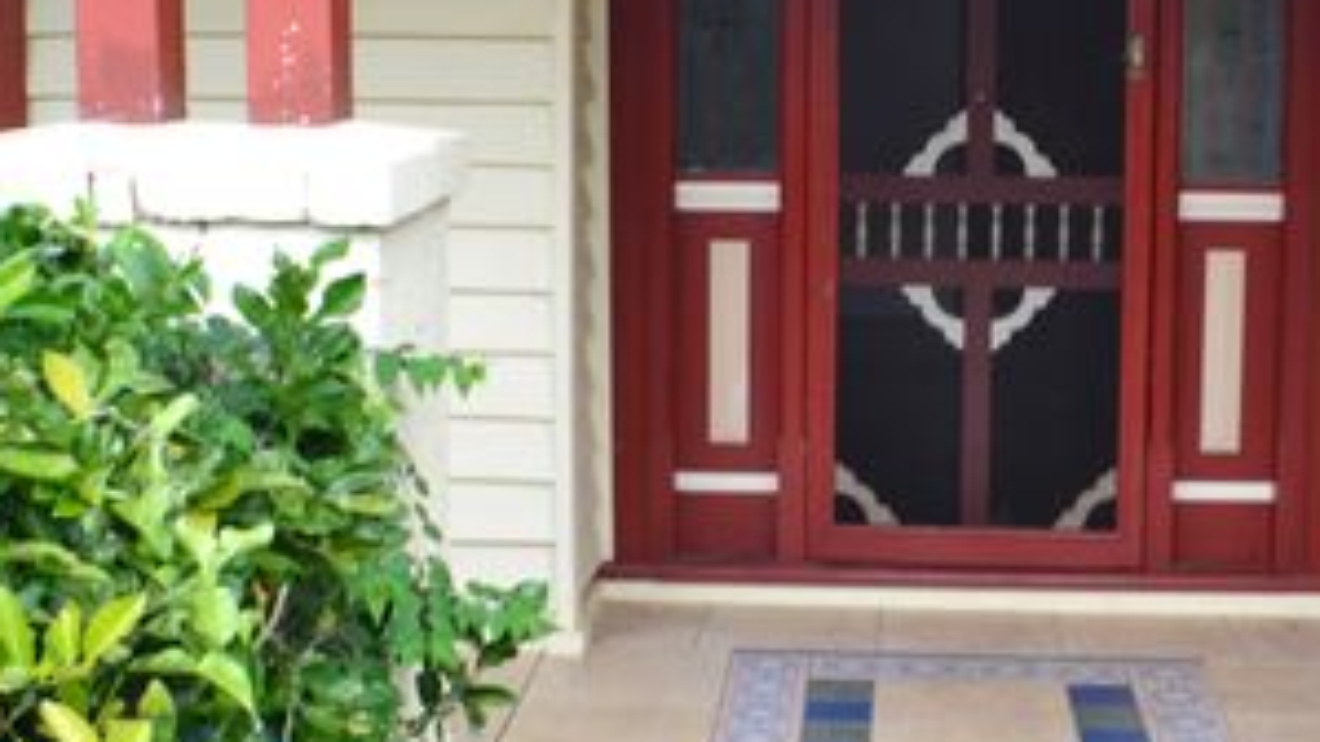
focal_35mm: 79
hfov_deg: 26.6
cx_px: 923
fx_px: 2764
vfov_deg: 15.2
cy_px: 157
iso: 400
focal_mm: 32
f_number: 8
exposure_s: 1/60
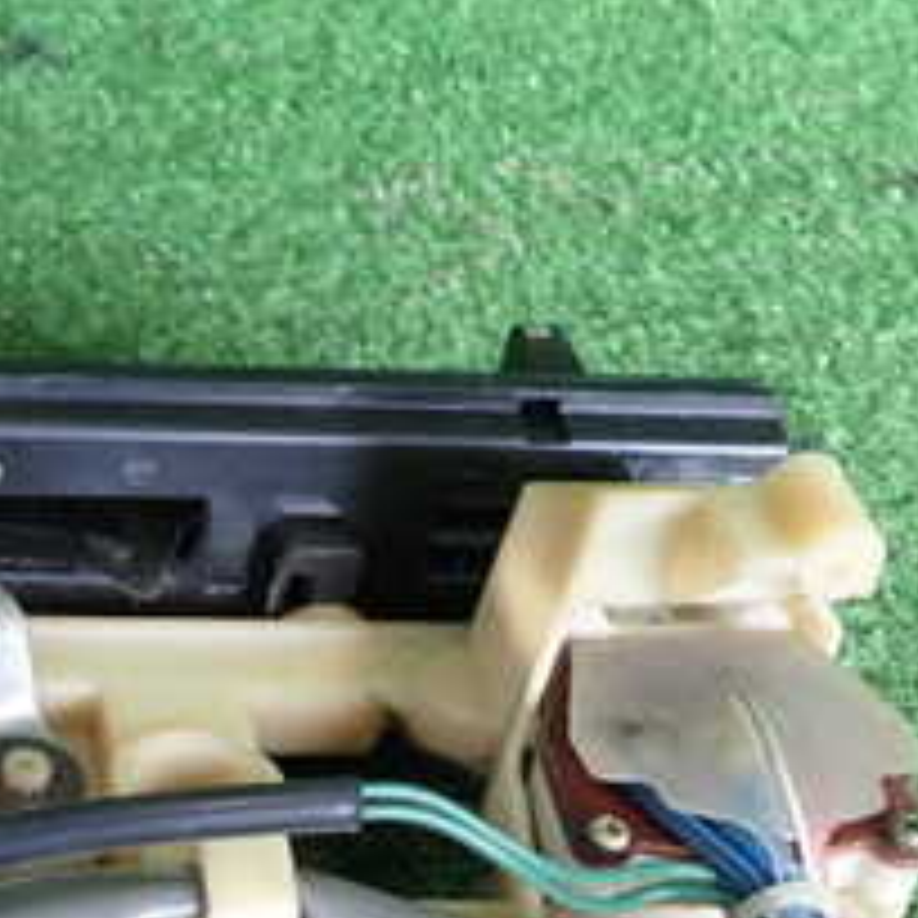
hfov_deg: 20.8
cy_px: 850
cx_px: -166
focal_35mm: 78
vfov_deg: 21.6
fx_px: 2340
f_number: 2.3
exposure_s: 1/50
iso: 200
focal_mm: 5.4
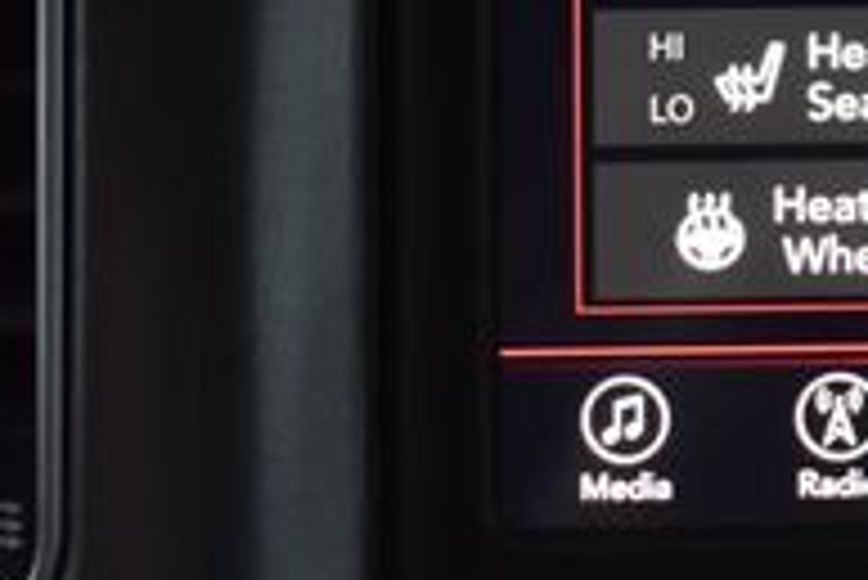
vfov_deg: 9.9
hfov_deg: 13.9
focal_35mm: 139
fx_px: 3354
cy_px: 198
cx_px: 1295
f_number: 4.5
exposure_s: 1/15
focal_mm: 28
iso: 1600
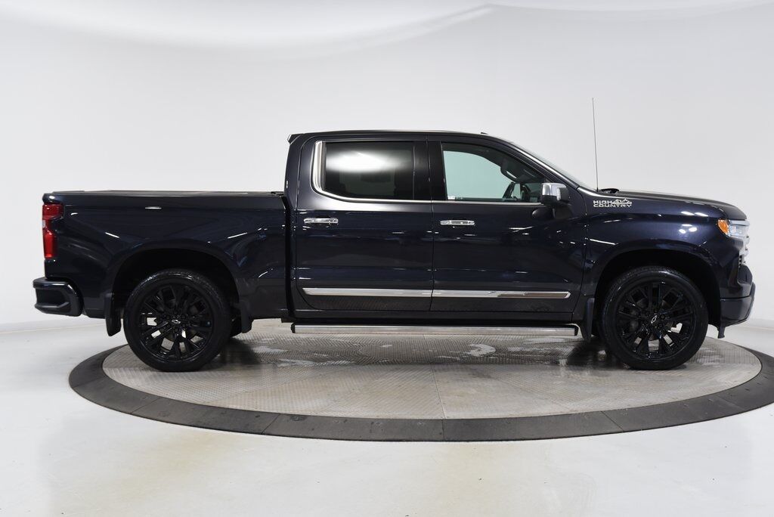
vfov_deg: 27.0
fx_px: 1076
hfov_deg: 39.6
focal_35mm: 50
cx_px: 387
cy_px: 258
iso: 1600
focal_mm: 50
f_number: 4.5
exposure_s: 1/80
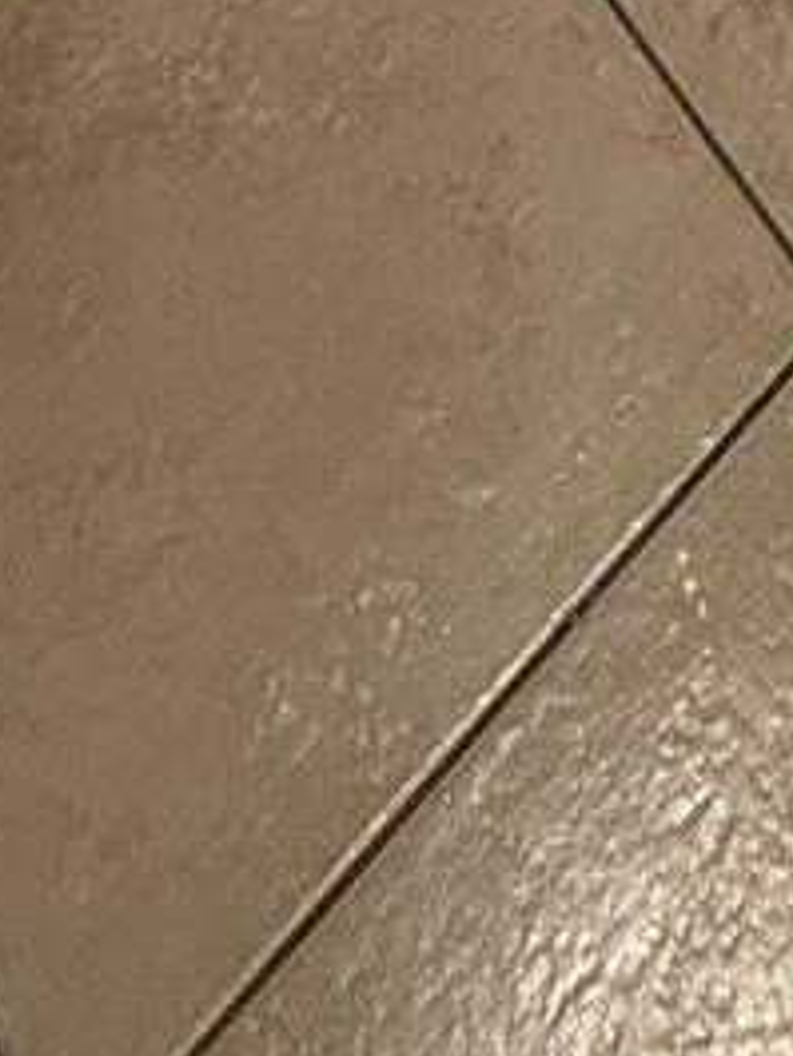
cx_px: 673
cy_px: -1965
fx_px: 2472
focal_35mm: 81
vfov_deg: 12.2
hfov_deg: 18.0
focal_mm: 2.22
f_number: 2.2
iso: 320
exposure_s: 1/120
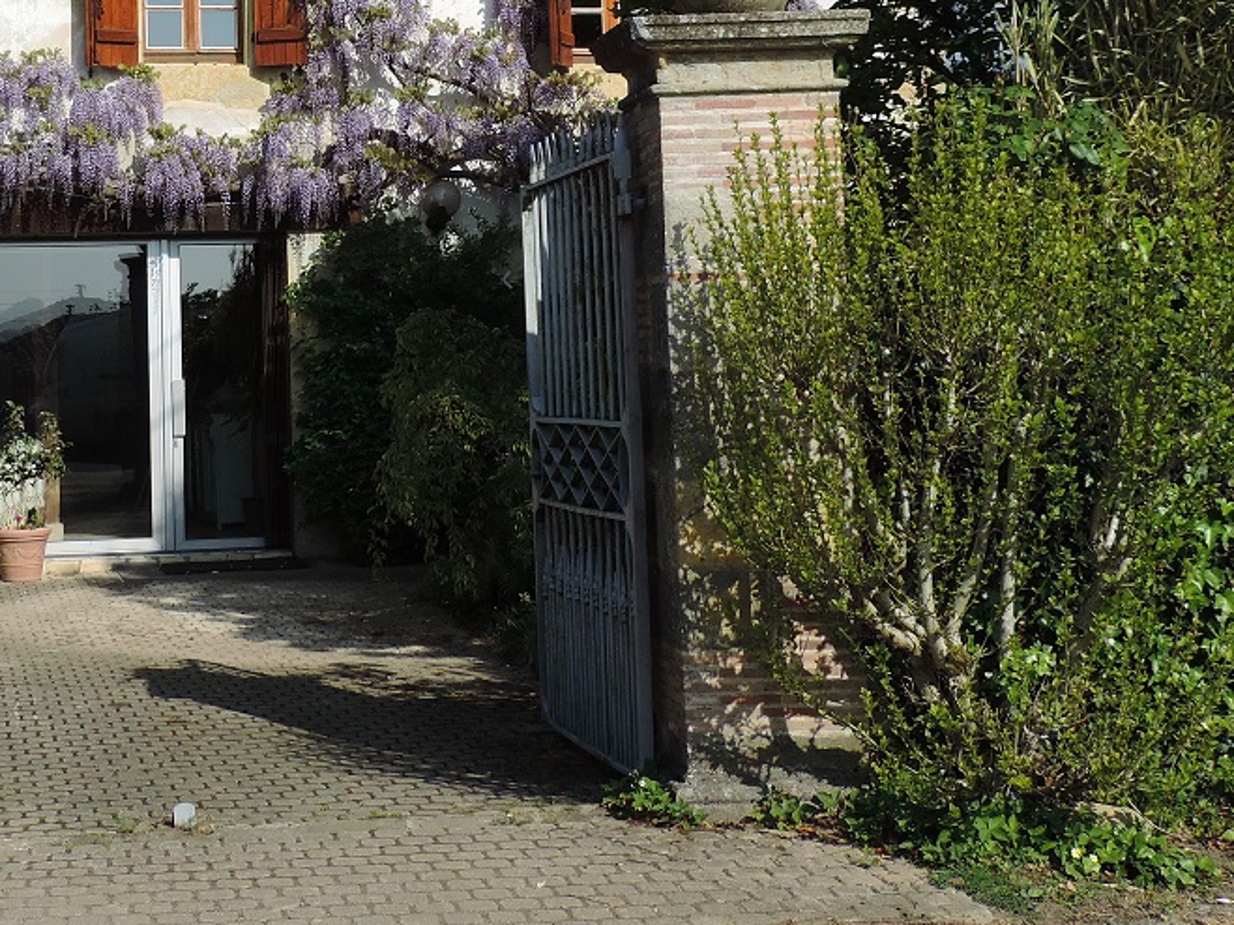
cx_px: 328
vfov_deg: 22.1
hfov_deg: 29.4
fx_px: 2317
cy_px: 103
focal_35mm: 65
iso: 80
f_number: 3.3
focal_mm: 6.2
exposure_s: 1/1250
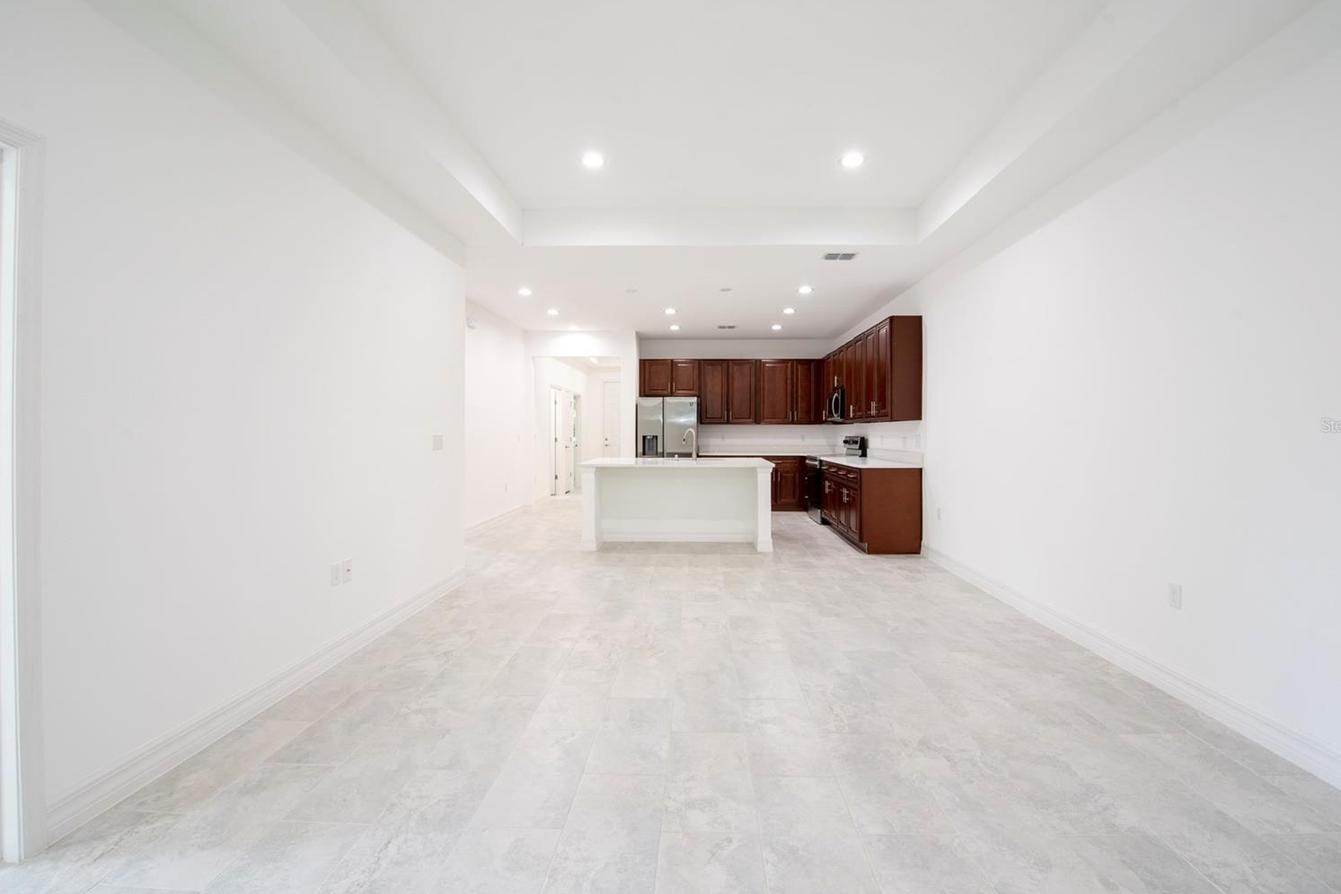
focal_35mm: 15
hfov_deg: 100.4
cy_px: 425
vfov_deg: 77.3
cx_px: 683
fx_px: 559
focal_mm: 14
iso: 500
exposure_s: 1/25
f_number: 10
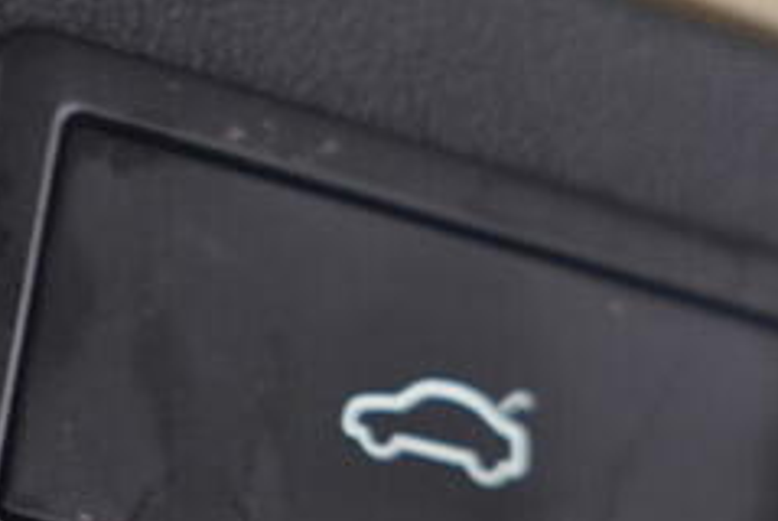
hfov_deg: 13.3
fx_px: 3332
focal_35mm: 154
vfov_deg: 8.9
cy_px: 327
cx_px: 498
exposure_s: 1/40
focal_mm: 24
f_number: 2.8
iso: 500
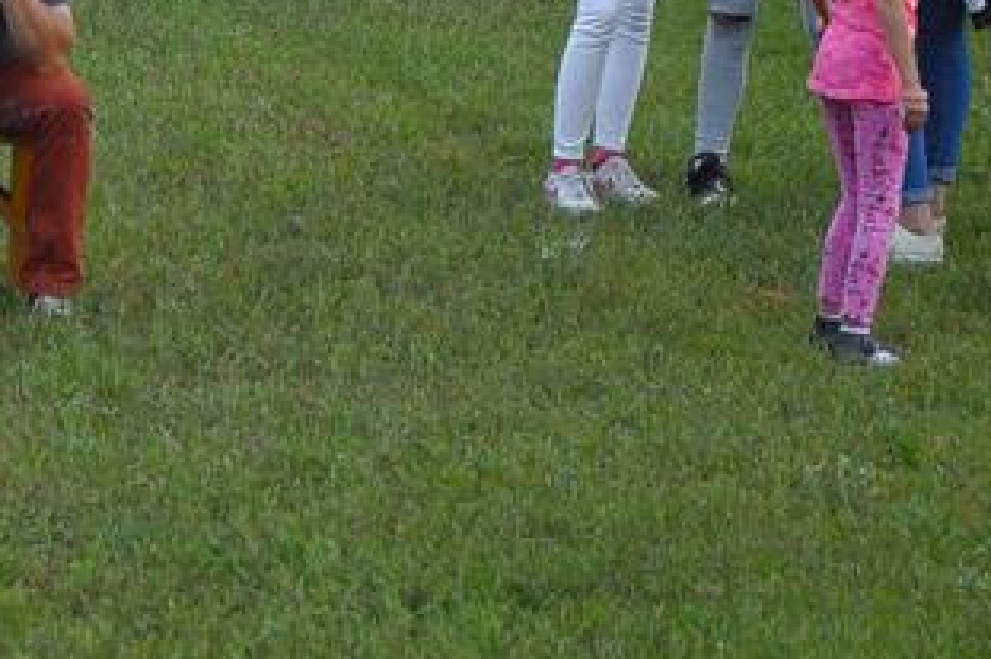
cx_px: 73
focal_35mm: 287
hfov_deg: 7.2
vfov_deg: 4.8
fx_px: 7896
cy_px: -193
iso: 1600
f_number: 4.5
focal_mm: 70
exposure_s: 1/250
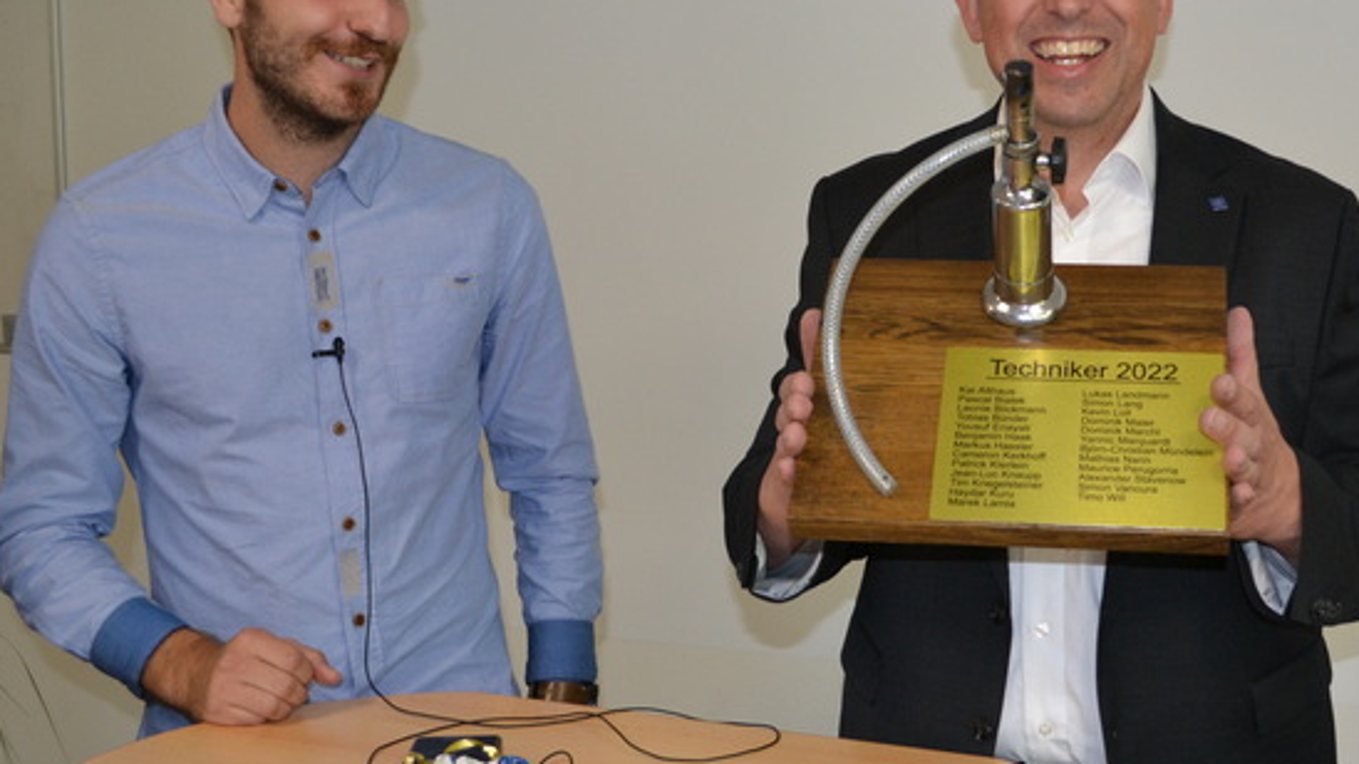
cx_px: 910
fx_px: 1801
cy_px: 311
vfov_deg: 23.9
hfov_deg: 40.8
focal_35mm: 50
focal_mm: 20
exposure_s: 1/60
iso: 640
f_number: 3.8
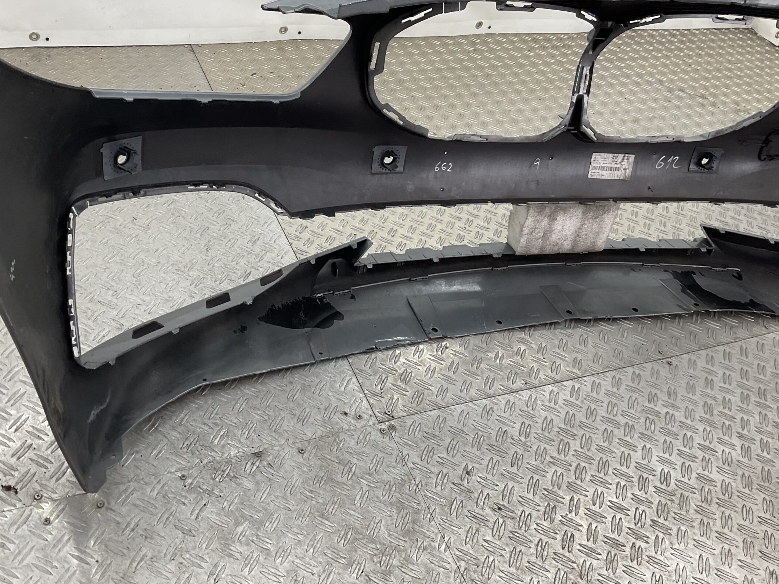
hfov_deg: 52.5
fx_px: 788
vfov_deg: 40.6
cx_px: 336
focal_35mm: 35
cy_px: 240
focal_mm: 3
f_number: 1.8
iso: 32
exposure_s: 1/100
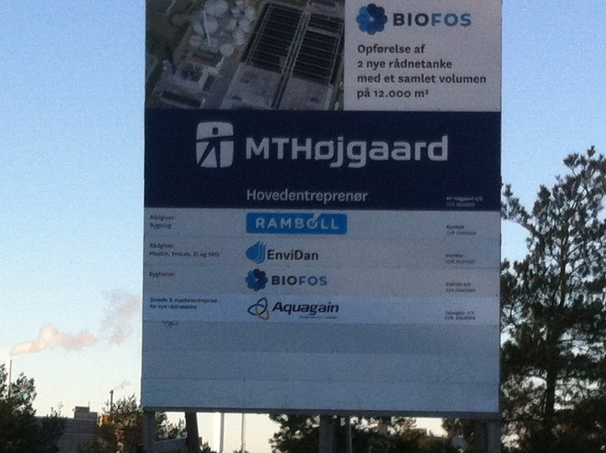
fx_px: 699
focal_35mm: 40
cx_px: 266
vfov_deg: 35.9
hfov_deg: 46.7
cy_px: 221
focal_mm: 3.85
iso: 80
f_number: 2.8
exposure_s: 1/815
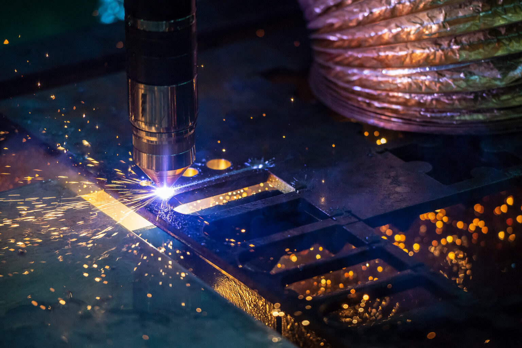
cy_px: 174
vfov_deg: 7.2
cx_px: 261
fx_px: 2755
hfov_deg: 10.8
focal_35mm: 190
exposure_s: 1/4000
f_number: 2.8
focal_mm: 190
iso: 2000
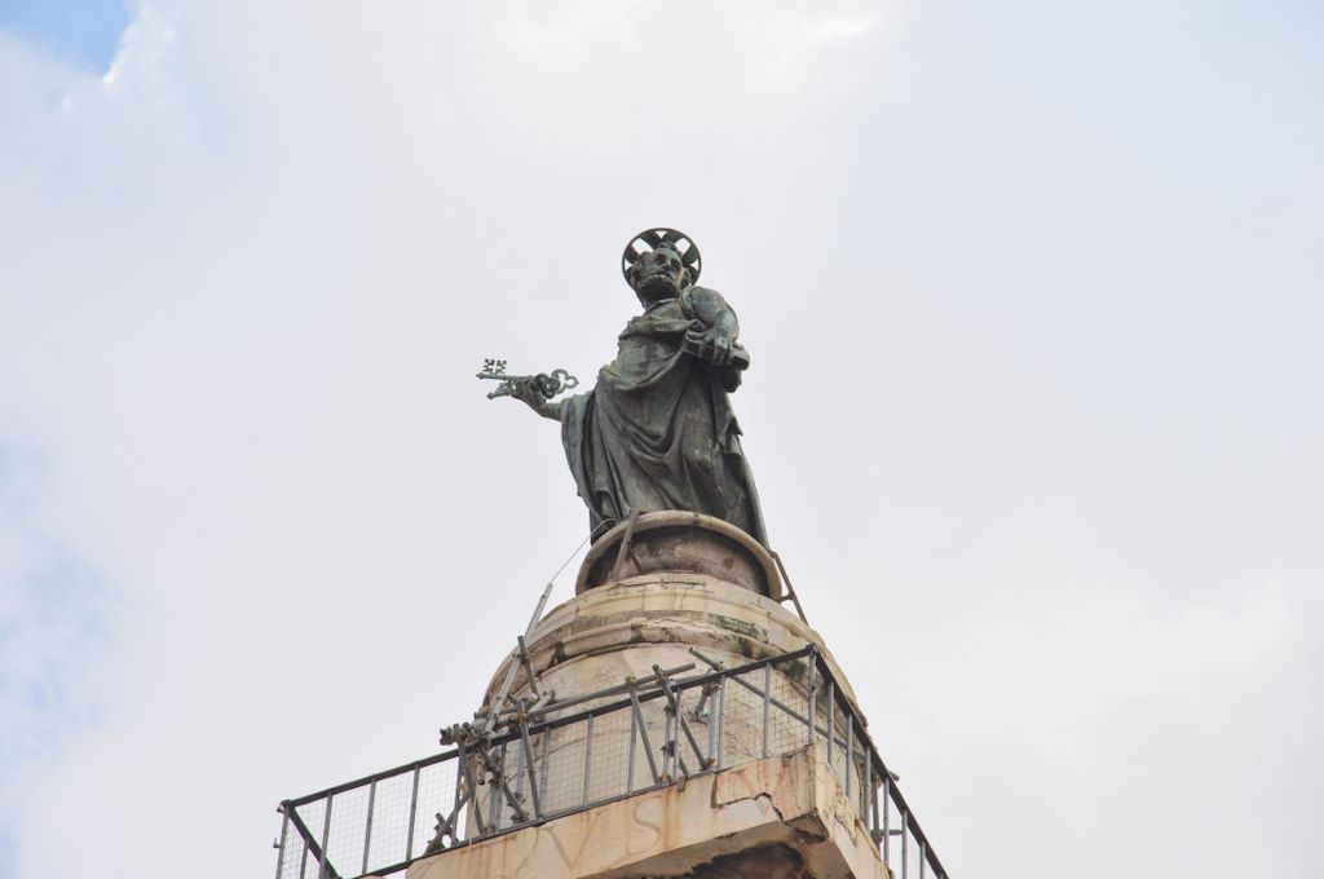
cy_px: 440
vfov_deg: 8.7
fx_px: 5785
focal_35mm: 158
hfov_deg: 13.1
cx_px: 662
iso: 200
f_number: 11
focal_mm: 105
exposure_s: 1/400
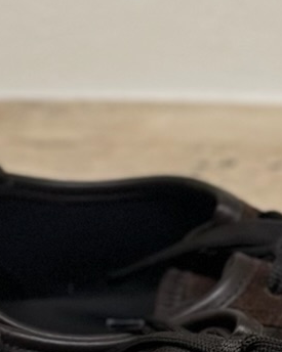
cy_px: 103
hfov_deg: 5.5
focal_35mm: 279
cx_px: 337
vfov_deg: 6.9
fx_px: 2912
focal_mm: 6.86
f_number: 1.78
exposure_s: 1/305
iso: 80
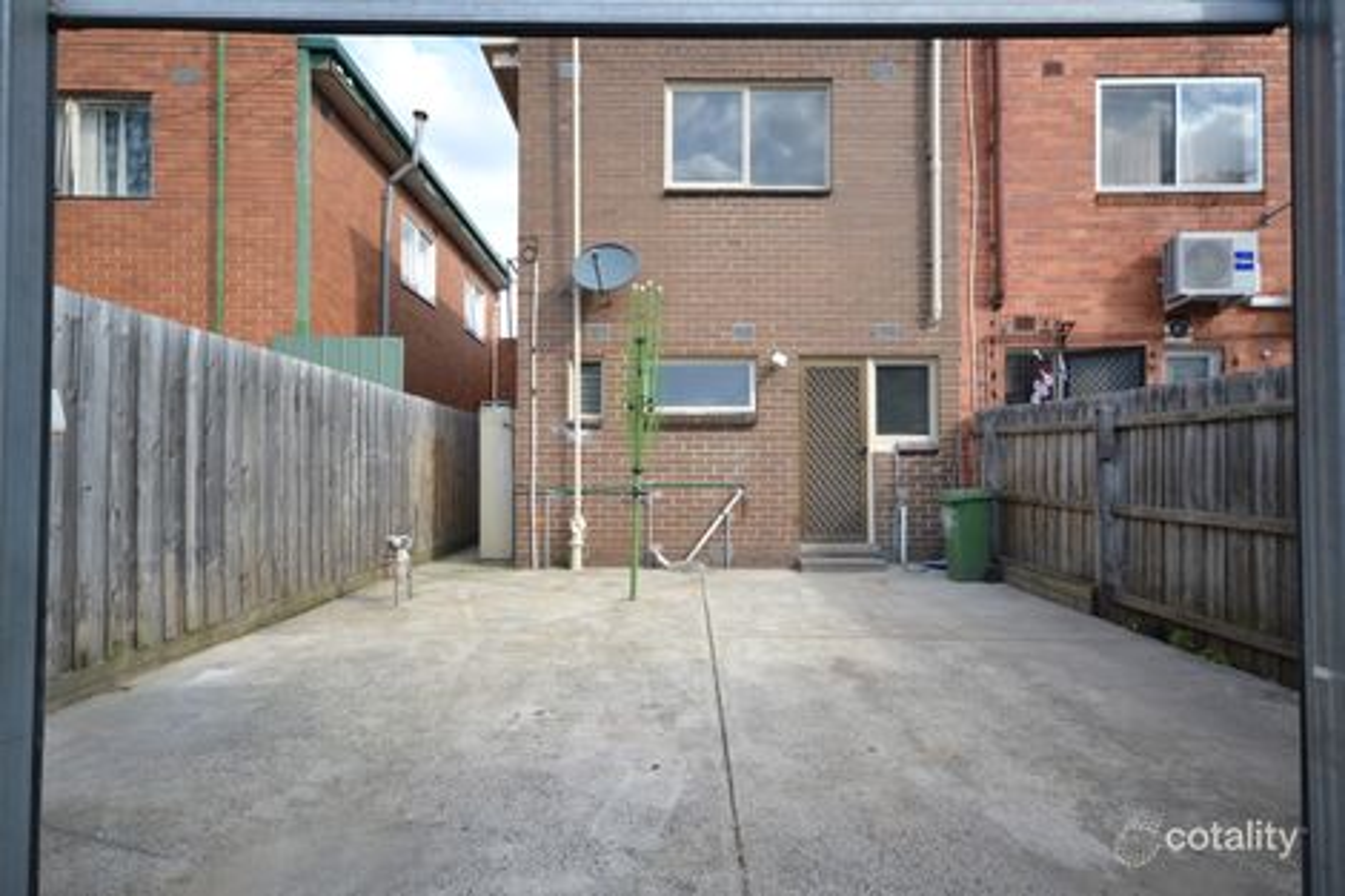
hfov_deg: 81.2
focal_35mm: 21
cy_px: 448
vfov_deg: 59.5
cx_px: 672
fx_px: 784
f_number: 6.3
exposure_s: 1/160
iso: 100
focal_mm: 14
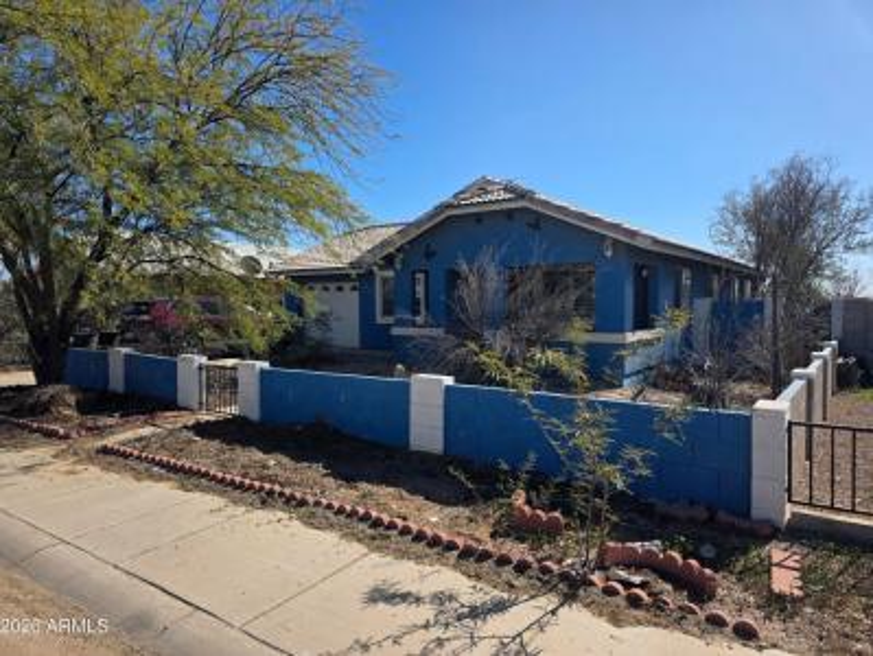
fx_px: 581
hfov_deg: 73.9
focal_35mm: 23
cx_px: 436
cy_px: 328
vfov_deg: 59.0
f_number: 1.7
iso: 80
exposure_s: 1/5608
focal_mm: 6.3
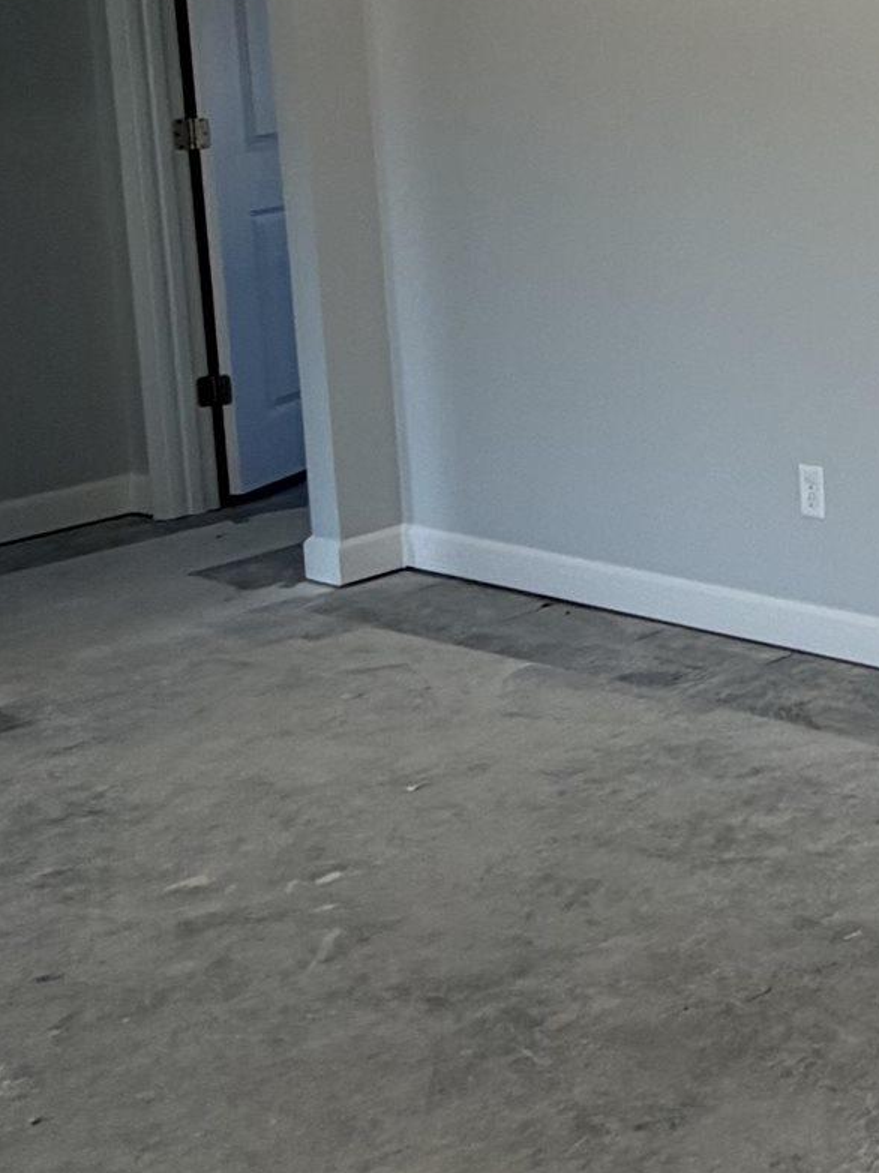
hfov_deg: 18.9
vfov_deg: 33.3
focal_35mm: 55
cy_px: 146
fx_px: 1863
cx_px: 1666
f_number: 2.2
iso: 64
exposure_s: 1/120
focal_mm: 2.22
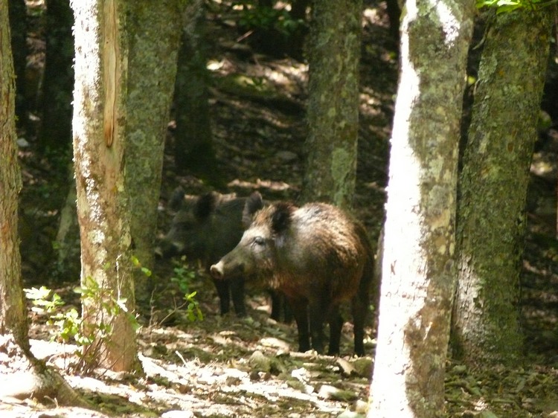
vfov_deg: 3.5
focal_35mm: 420
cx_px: 279
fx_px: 6768
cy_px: 209
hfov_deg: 4.7
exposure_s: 1/80
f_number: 3.7
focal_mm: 88.8
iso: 800
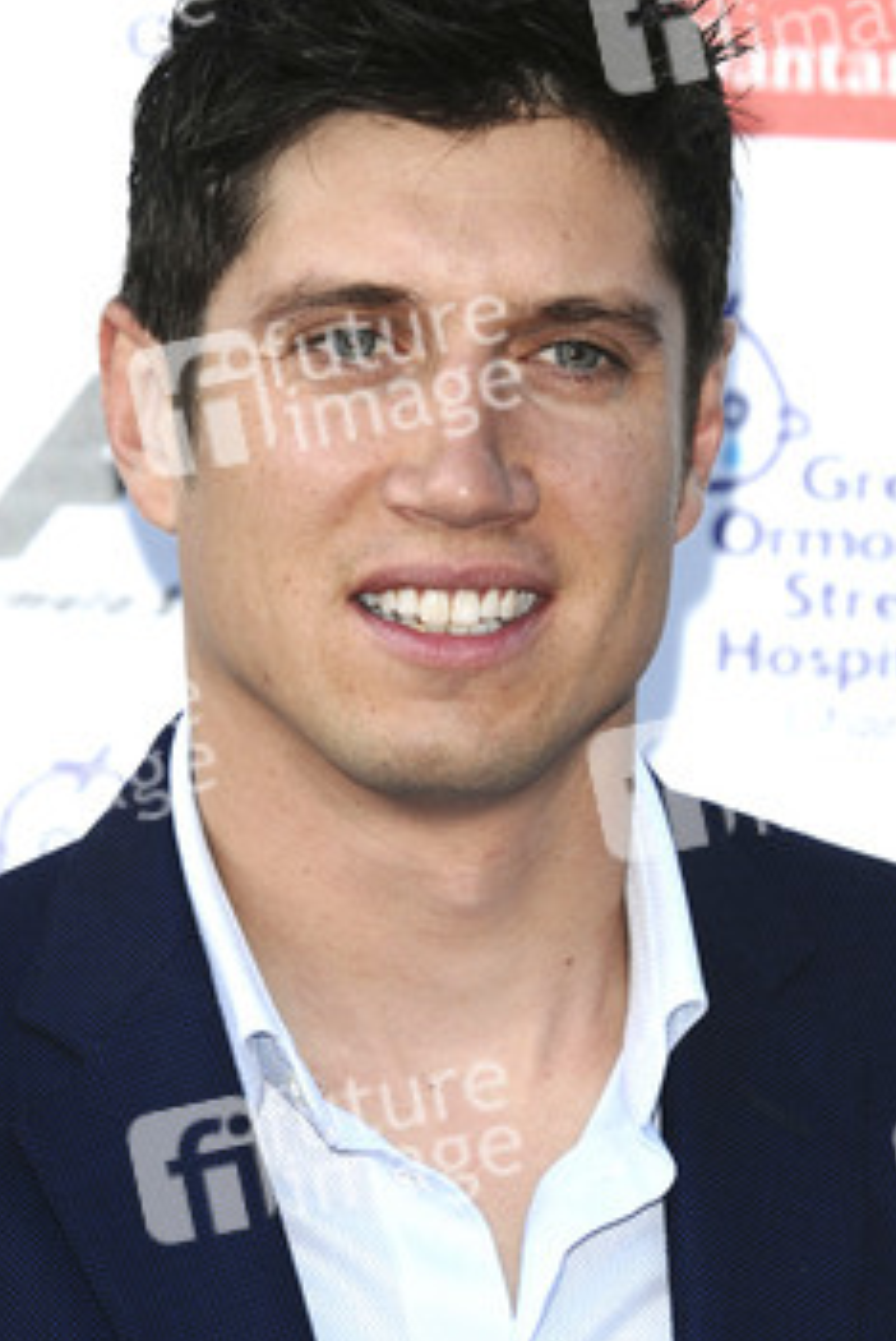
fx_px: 9261
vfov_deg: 8.3
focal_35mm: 249
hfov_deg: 5.5
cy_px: 579
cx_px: 438
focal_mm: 145
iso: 320
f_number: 5
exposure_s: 1/250
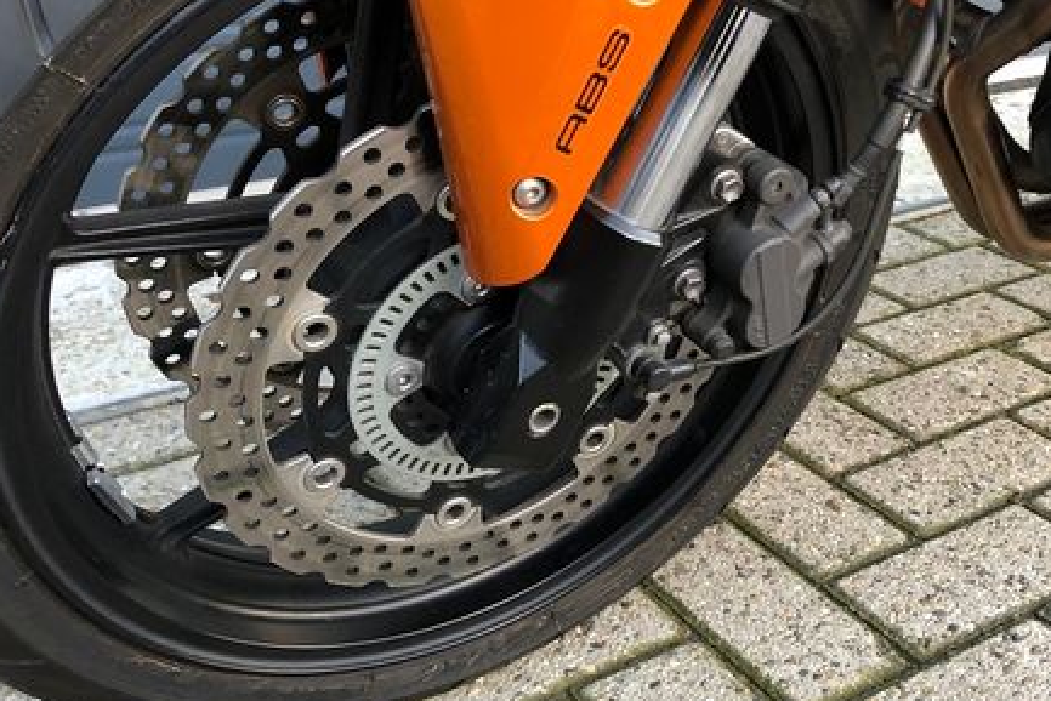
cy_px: 308
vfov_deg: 31.2
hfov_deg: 45.2
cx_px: 636
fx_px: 1256
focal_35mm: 43
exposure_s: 1/15
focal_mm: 3.99
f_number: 1.8
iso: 50
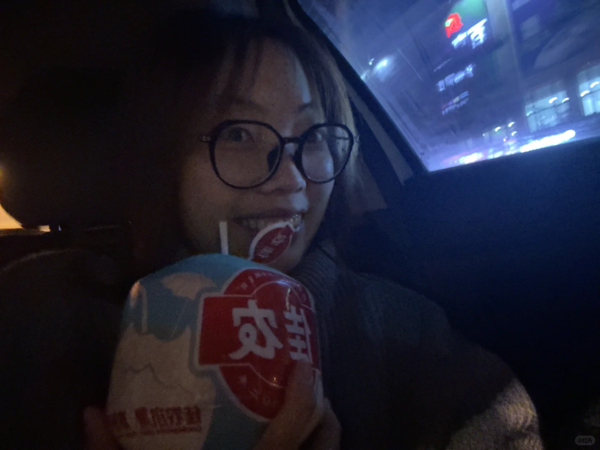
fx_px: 399
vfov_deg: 58.9
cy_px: 225
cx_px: 300
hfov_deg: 73.9
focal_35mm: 23
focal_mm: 2.69
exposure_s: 1/17
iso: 2000
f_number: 1.9
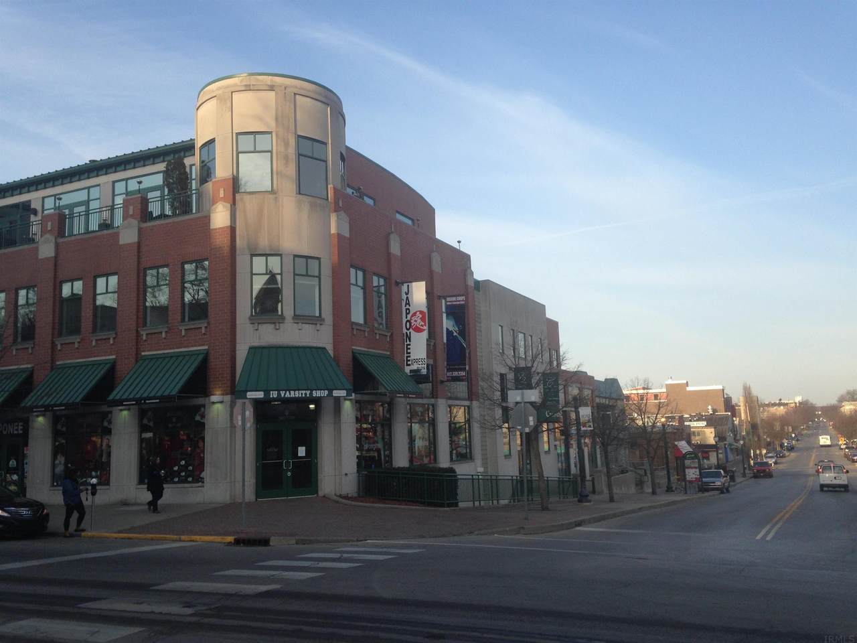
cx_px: 428
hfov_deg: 55.4
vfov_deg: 42.9
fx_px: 817
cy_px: 322
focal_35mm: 33
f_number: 2.4
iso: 50
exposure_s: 1/609
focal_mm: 4.12
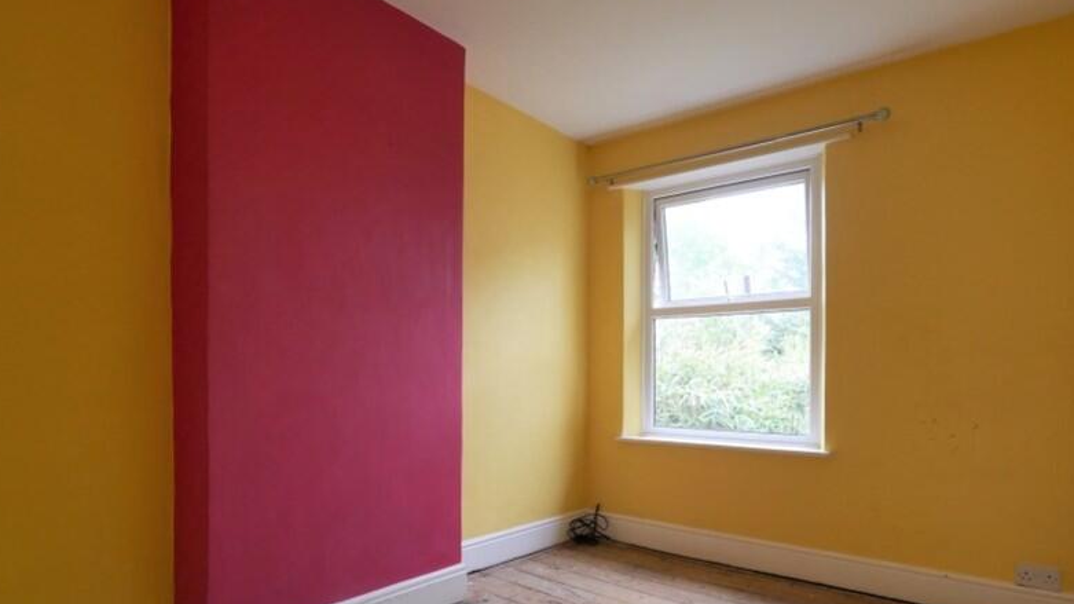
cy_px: 375
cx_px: 573
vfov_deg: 55.2
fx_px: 569
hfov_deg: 86.5
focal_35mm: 20
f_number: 4
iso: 320
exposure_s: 1/60
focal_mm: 7
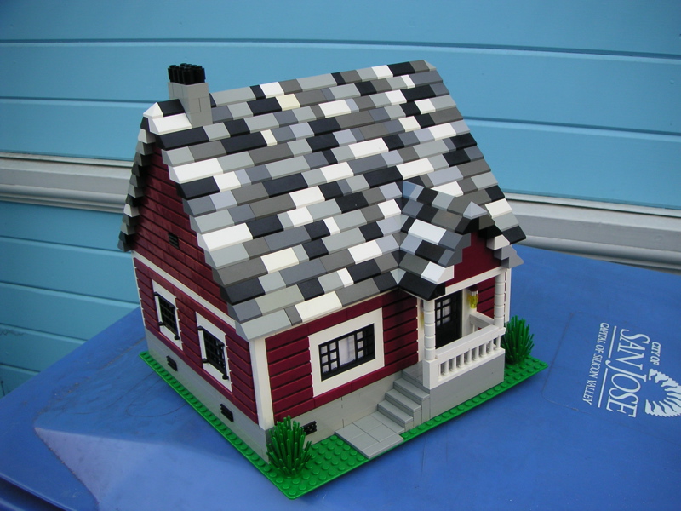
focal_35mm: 37
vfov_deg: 38.7
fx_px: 728
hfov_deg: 50.1
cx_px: 340
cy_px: 256
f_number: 2.8
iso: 50
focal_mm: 5.7
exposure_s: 1/45
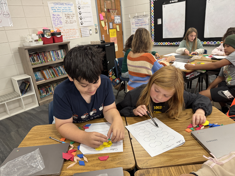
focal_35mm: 24
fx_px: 163
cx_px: 118
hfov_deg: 71.6
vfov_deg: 56.8
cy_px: 88
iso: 320
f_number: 1.78
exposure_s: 1/60
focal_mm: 6.76
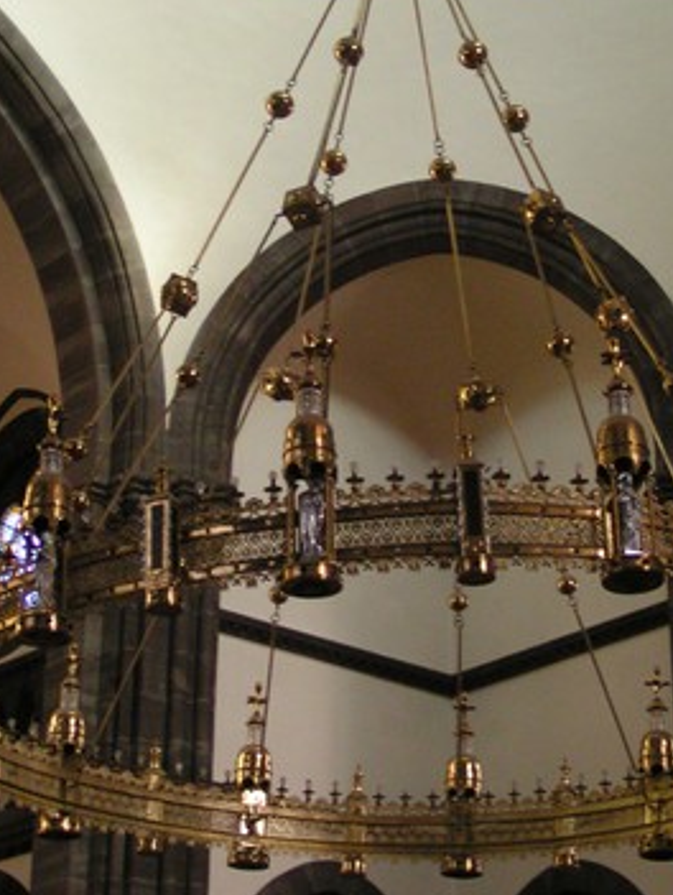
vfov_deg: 23.7
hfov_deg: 18.0
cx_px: 365
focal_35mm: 82
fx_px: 2122
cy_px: 310
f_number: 2.8
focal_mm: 7.3
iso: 200
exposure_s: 1/6
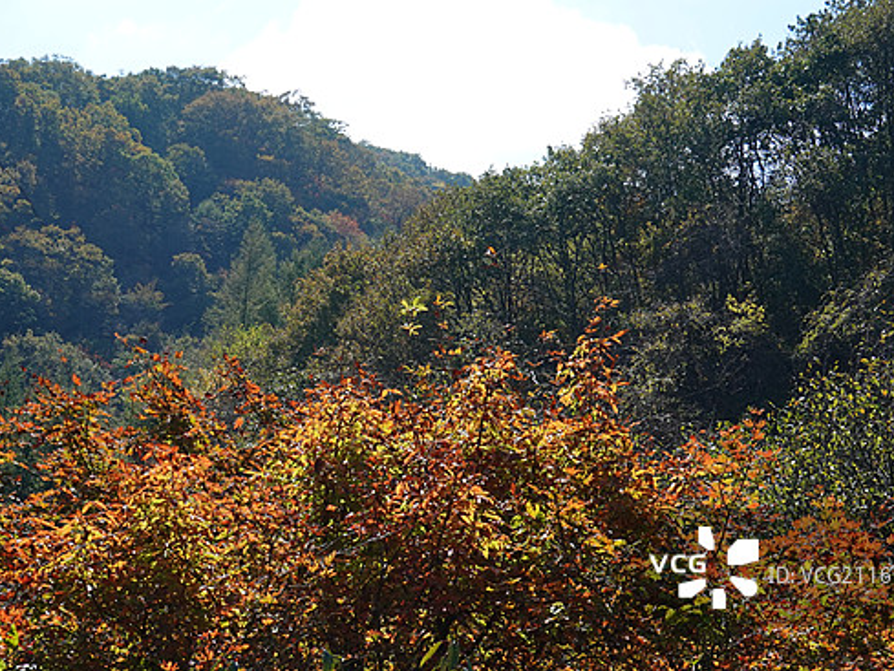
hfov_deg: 22.2
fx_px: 2273
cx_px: 298
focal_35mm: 88
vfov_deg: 16.8
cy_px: 341
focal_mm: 20.69
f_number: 4.5
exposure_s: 1/1000
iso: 125
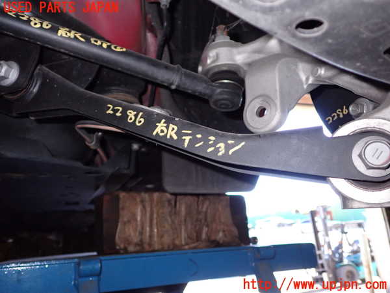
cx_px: 195
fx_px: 338
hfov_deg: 60.0
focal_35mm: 30
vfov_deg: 46.8
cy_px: 146
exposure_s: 1/30
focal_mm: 5.4
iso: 320
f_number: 6.3
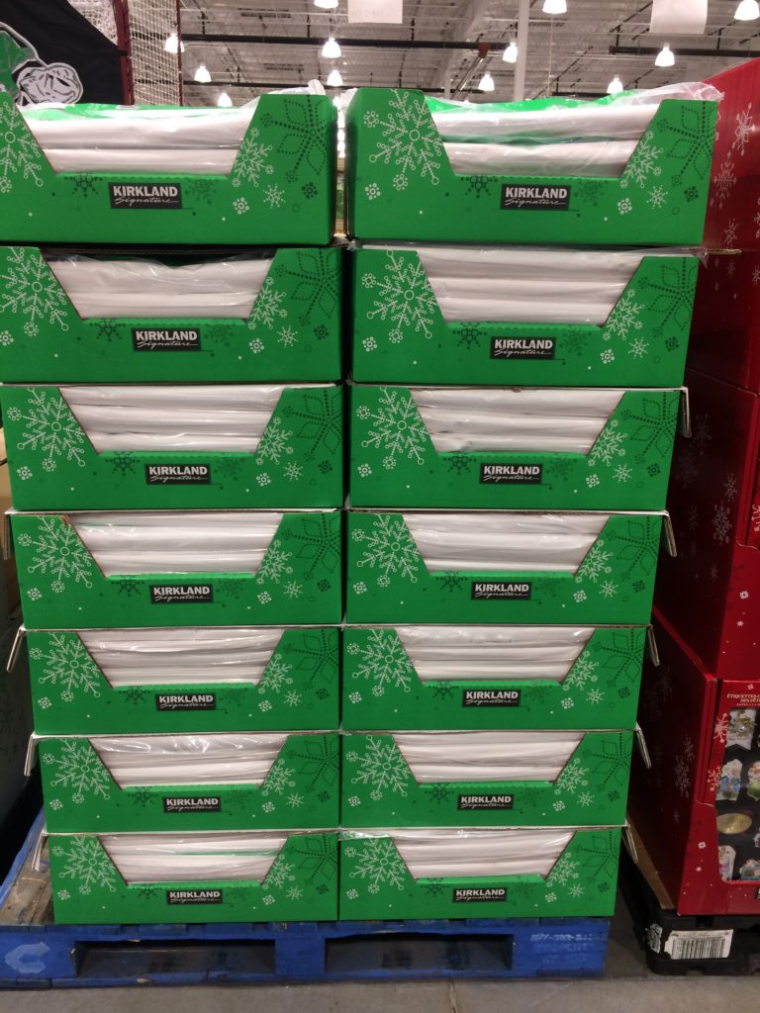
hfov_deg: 48.2
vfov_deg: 61.7
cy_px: 506
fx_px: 849
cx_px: 380
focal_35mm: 29
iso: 100
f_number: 2.2
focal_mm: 4.15
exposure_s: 1/33
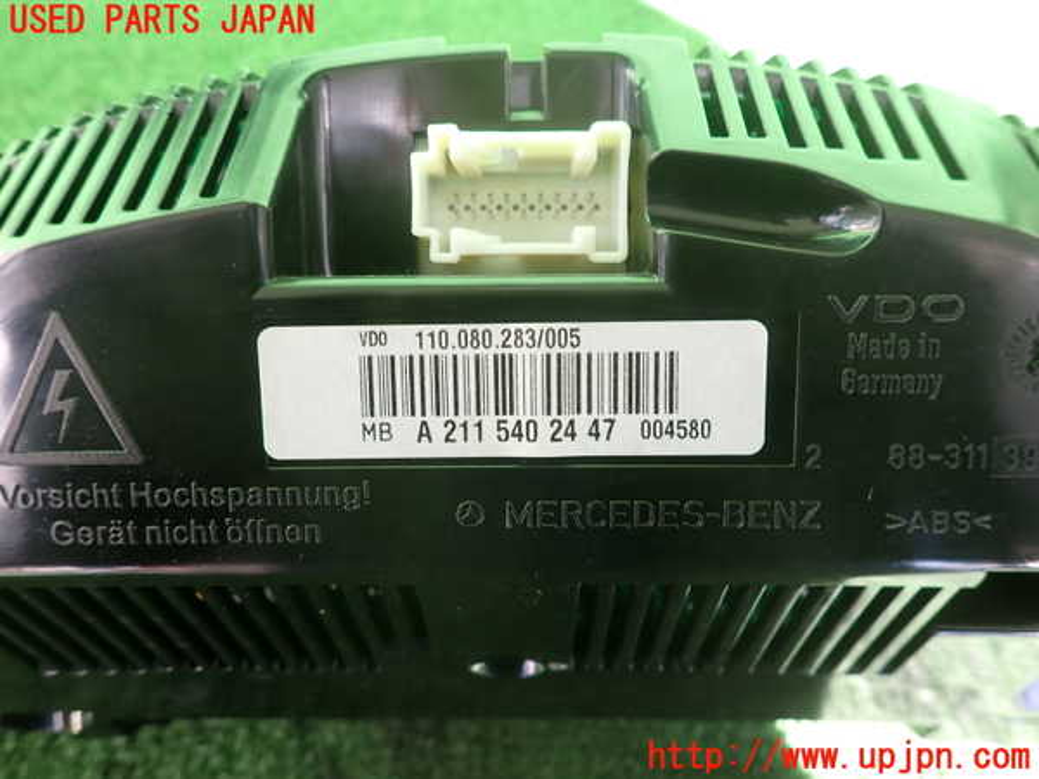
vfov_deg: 54.9
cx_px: 520
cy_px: 390
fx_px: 750
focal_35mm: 25
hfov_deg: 69.4
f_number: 2
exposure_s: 1/60
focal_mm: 4.5
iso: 125
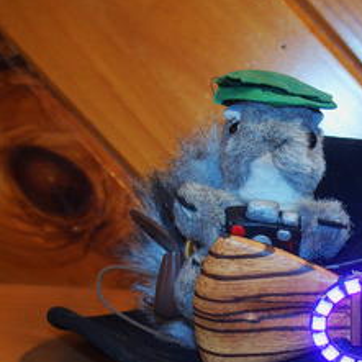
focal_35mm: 90
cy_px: 257
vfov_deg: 19.2
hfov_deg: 18.9
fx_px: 1065
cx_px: 341
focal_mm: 10.8
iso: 400
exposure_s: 1/50
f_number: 2.8
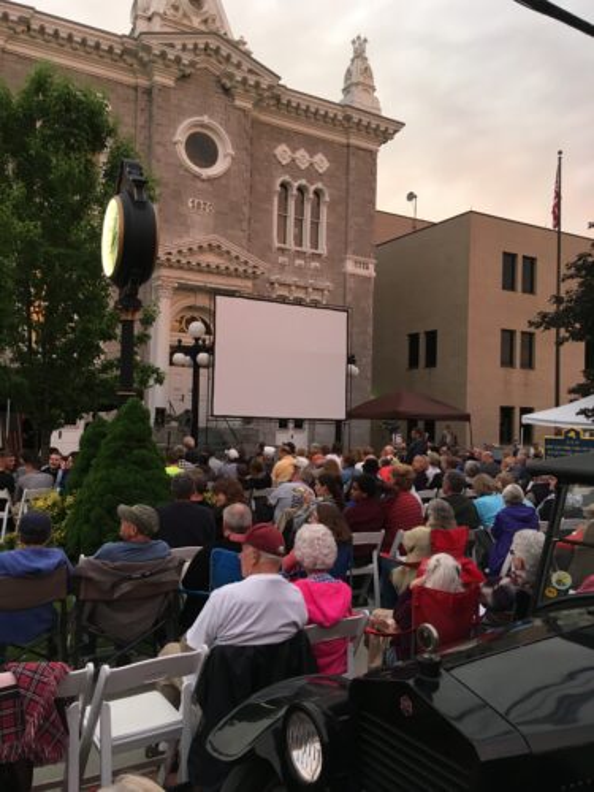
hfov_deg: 48.2
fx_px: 664
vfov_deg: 61.7
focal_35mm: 29
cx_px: 297
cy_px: 396
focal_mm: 4.15
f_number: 2.2
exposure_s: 1/30
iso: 64
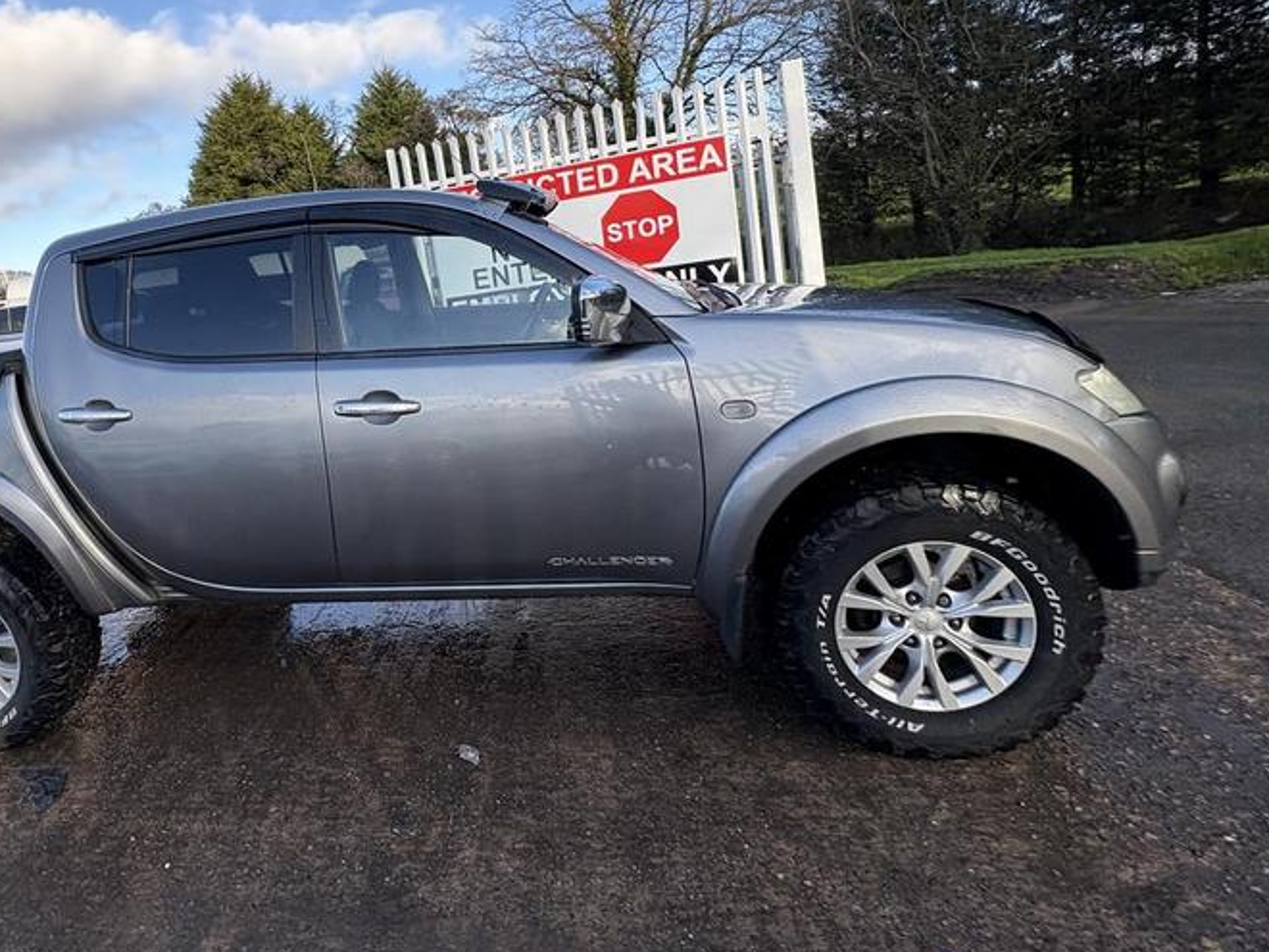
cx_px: 435
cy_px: 346
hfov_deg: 82.1
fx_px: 697
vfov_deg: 67.4
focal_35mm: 19
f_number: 2.2
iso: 50
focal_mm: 2.22
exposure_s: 1/473
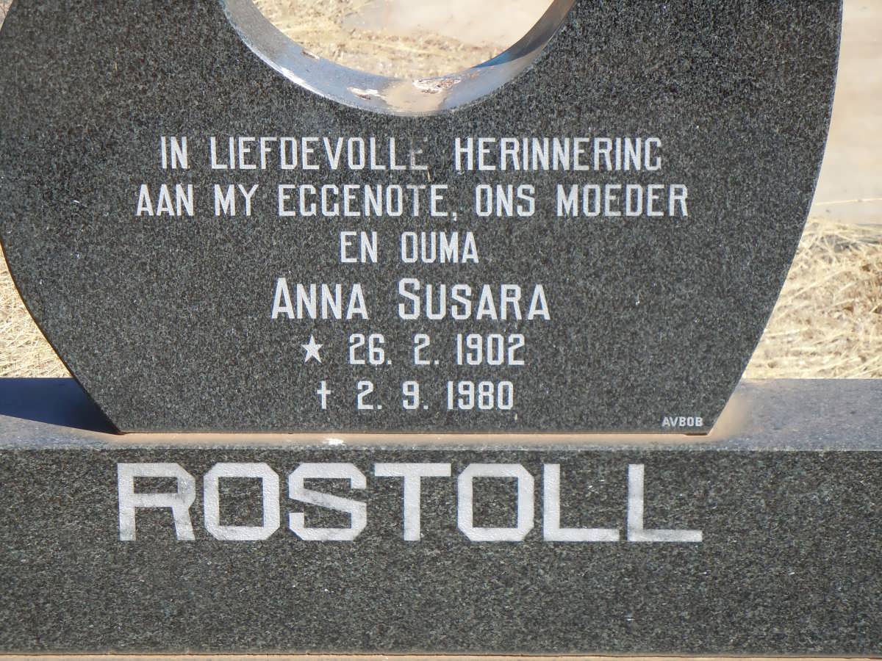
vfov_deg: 11.1
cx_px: 441
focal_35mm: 133
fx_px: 3389
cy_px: 330
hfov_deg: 14.8
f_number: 4.6
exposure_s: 1/640
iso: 200
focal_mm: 24
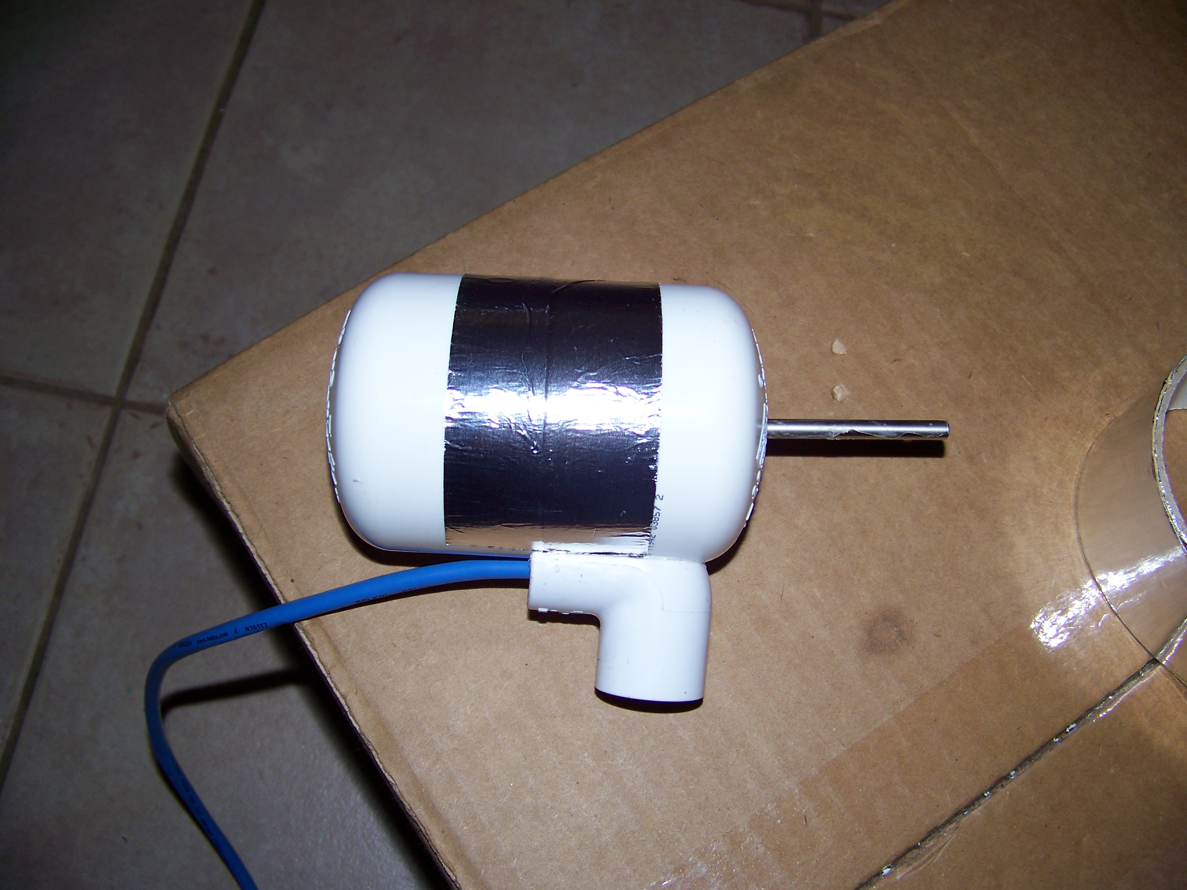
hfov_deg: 51.4
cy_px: 445
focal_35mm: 36
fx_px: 1234
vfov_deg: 39.7
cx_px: 594
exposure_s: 1/30
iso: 64
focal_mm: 5.85
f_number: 2.8
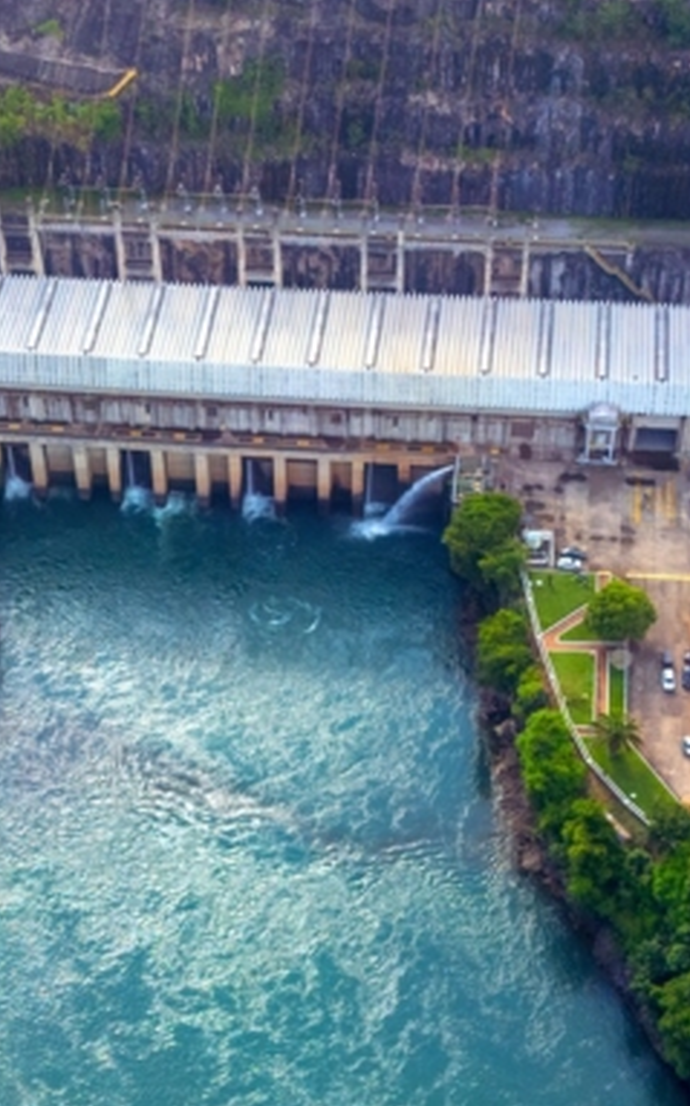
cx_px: 266
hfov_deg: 19.1
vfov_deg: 29.9
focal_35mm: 68
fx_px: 2048
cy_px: 788
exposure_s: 1/1250
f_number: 1.7
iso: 100
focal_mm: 6.72
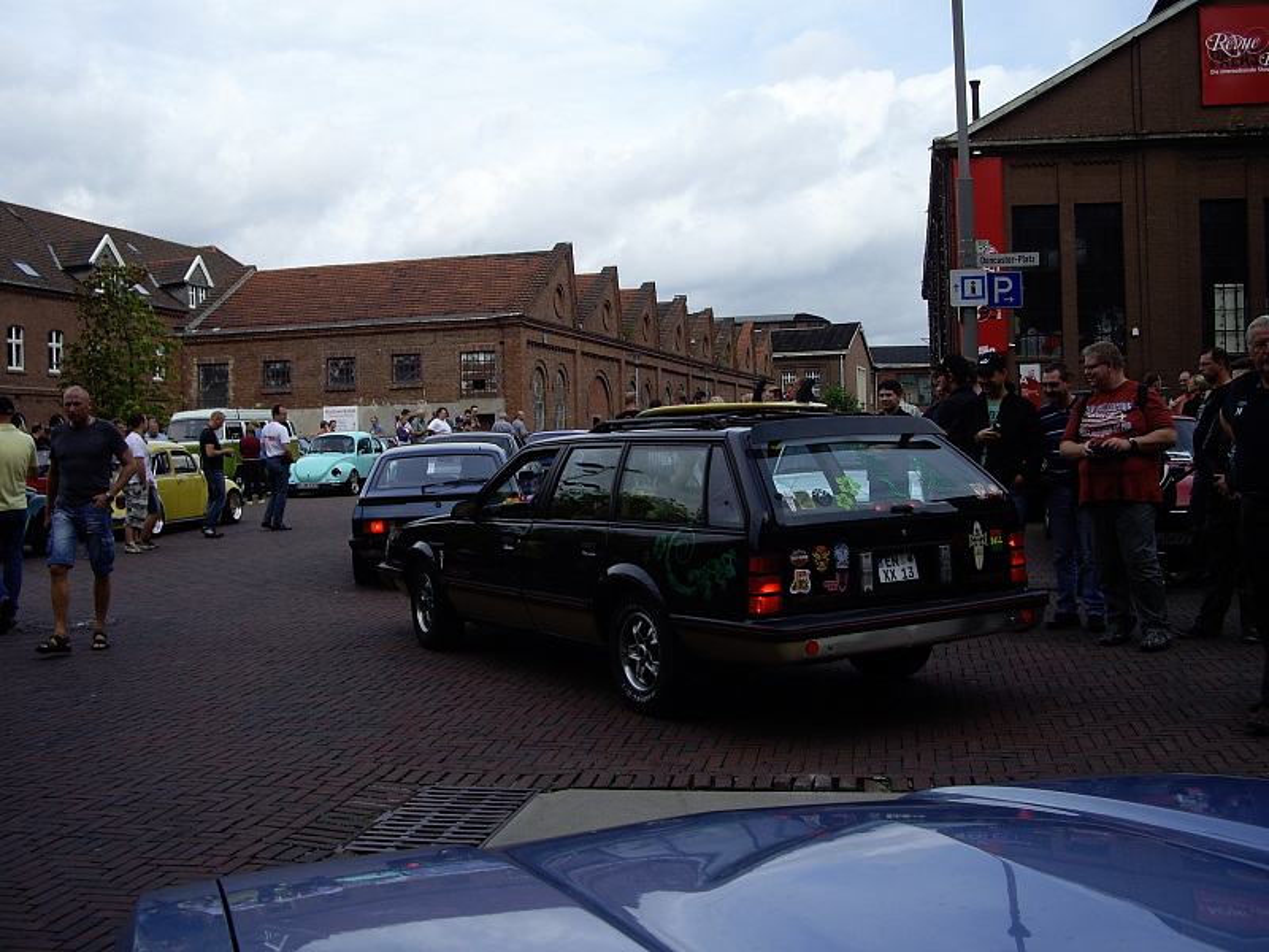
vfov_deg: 37.7
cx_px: 634
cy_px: 476
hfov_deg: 49.0
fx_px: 1393
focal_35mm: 38
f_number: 5.6
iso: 50
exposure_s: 1/160
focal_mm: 7.9
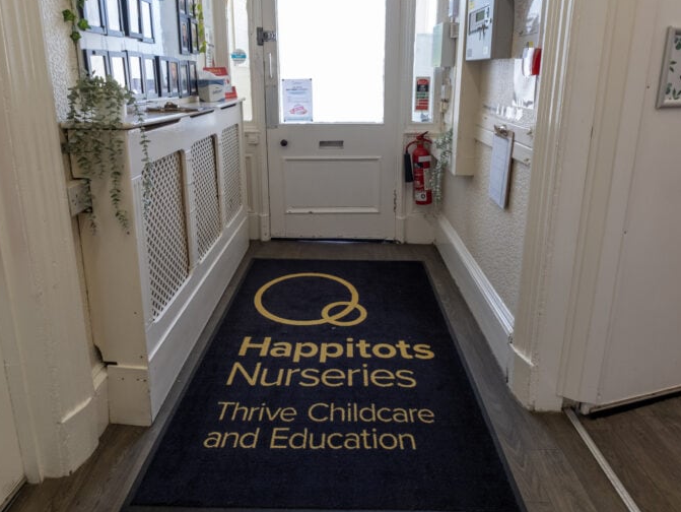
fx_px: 433
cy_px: 172
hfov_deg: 76.4
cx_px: 342
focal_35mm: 22
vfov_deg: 59.7
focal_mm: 10
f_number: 4.5
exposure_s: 1/50
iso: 320
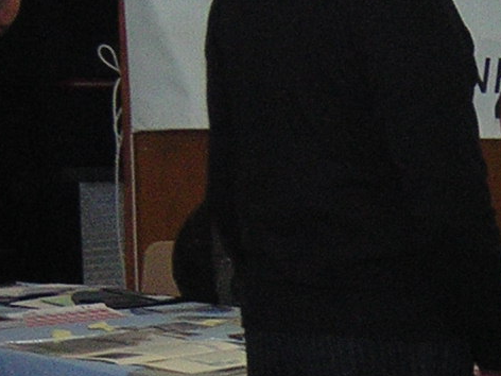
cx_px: 516
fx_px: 3039
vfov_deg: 7.1
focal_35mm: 210
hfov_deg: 9.4
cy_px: 286
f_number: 3.4
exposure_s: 1/60.1
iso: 400
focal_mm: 8.1
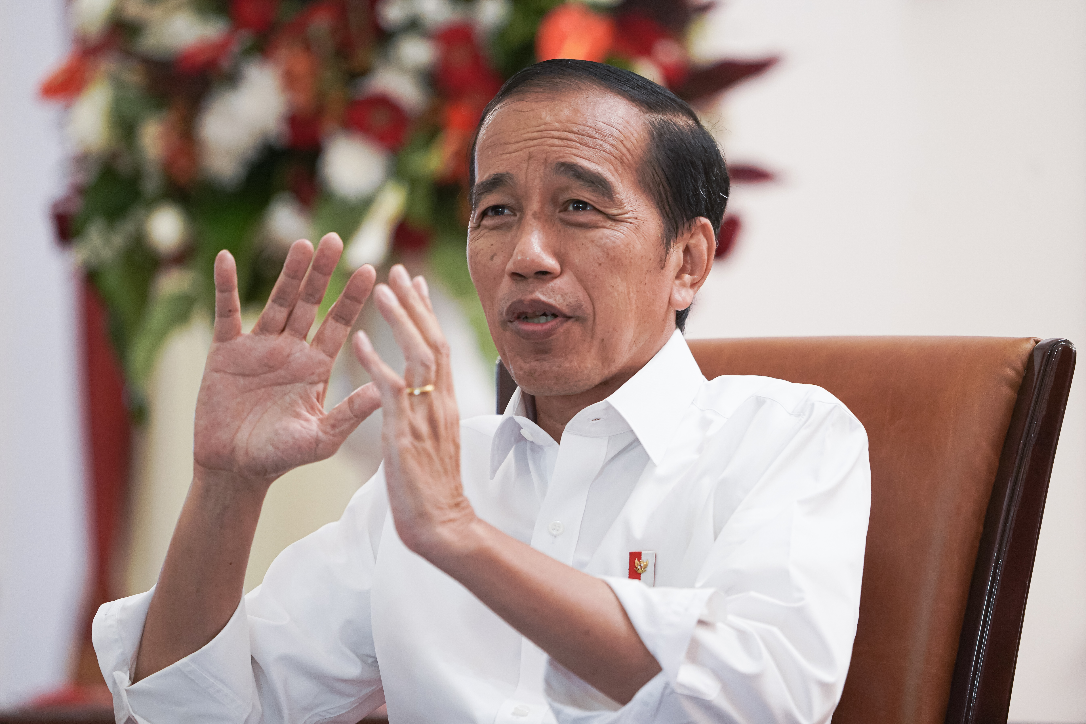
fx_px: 6033
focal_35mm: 200
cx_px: 543
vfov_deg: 6.9
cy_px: 362
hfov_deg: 10.3
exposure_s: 1/100
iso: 2500
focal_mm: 200
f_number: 4
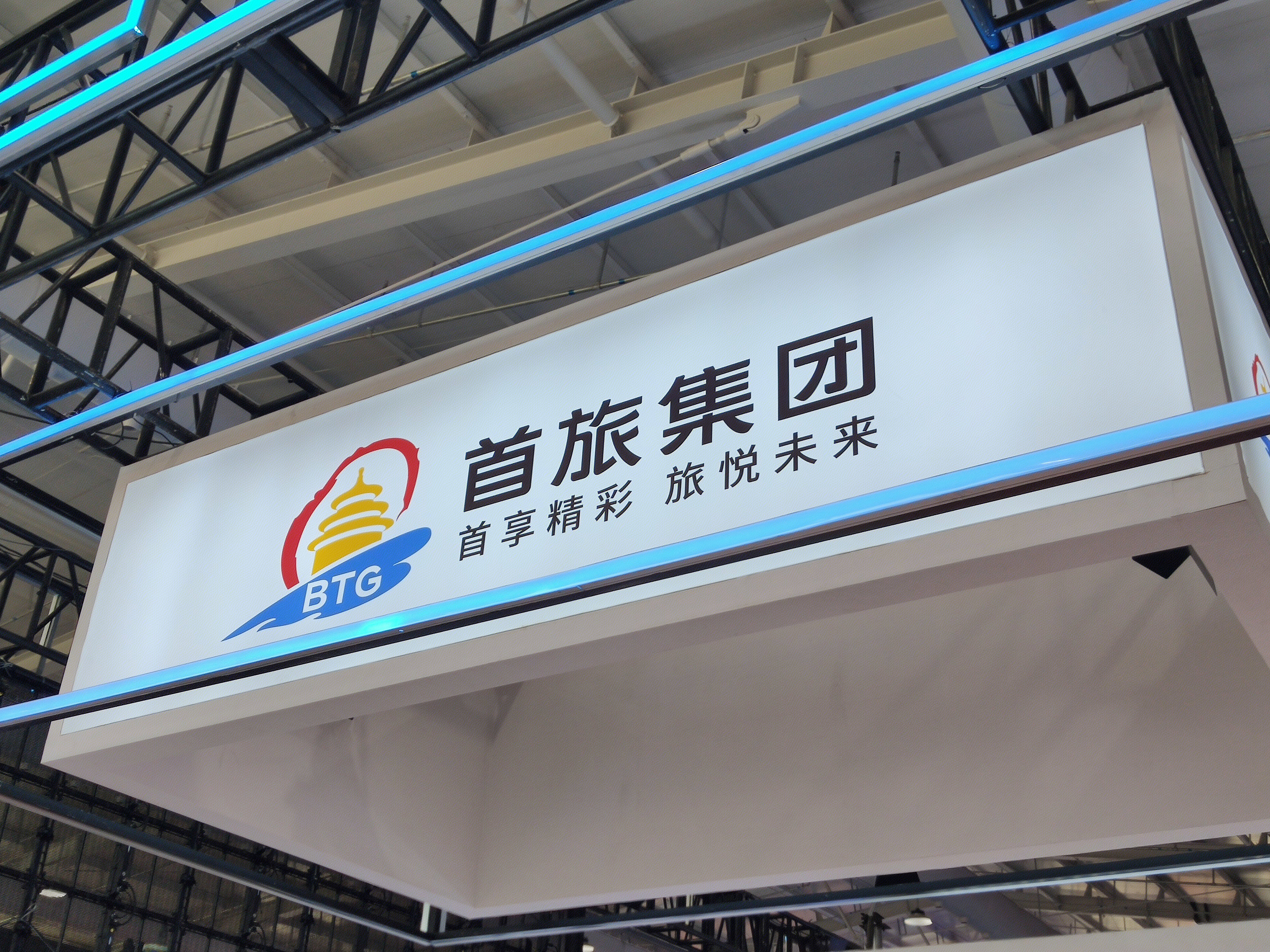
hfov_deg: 50.1
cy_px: 476
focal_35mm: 37
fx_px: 1357
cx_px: 635
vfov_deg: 38.7
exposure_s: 1/270
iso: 112
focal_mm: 4.75
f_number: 1.75
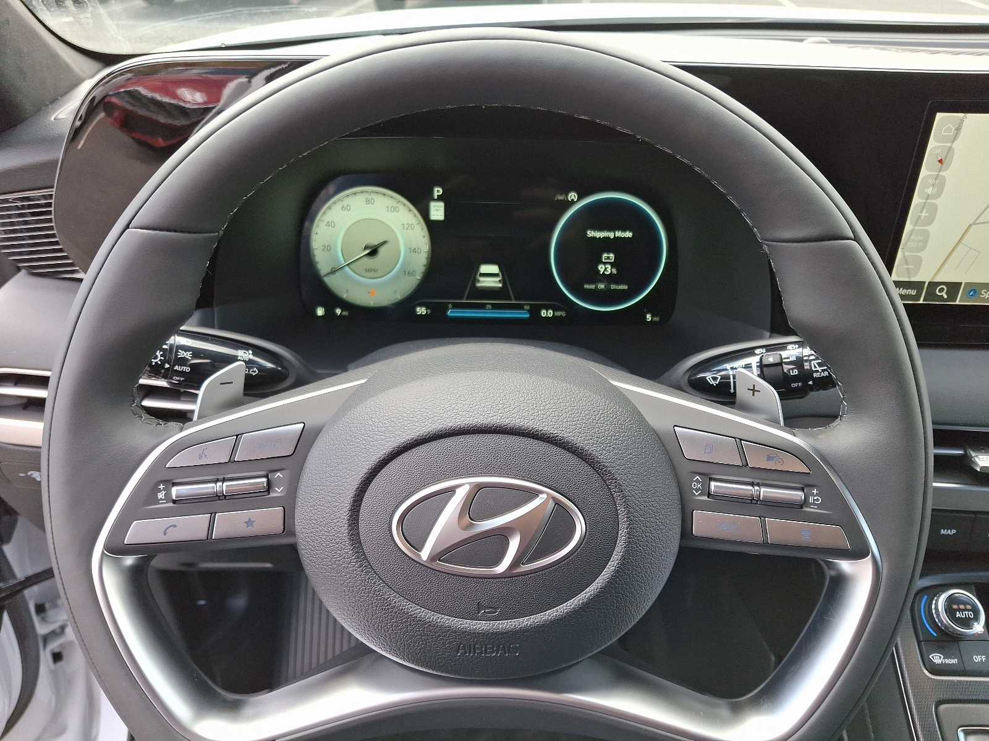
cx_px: 494
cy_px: 370
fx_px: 714
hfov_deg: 69.4
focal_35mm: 25
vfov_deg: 54.9
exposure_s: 1/120
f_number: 1.8
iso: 32
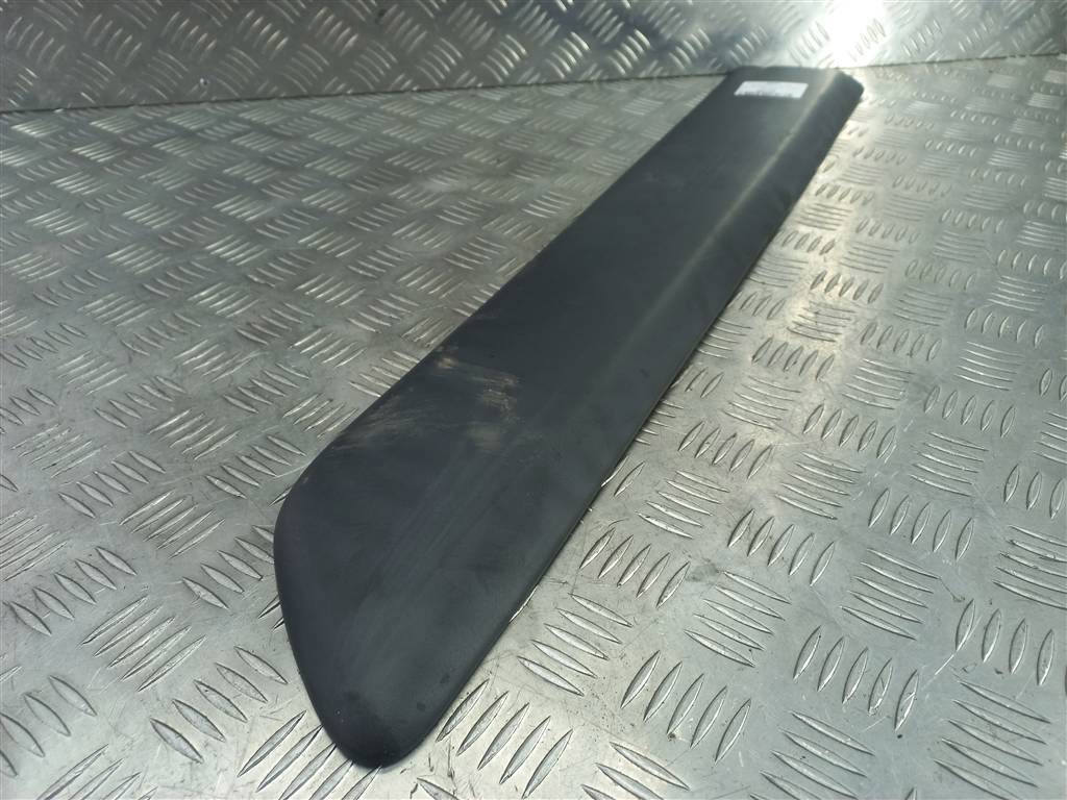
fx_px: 771
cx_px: 534
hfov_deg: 69.4
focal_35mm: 25
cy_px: 400
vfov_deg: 54.9
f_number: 1.8
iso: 64
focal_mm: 4.6
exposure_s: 1/50
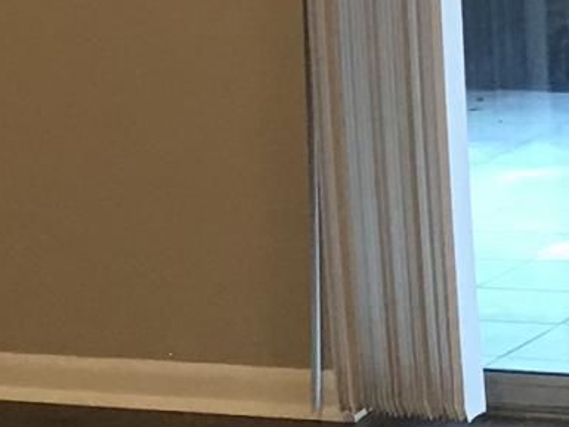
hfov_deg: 9.0
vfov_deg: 6.8
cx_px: 485
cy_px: 183
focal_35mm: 218
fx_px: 3584
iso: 40
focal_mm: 3.99
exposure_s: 1/20
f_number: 1.8
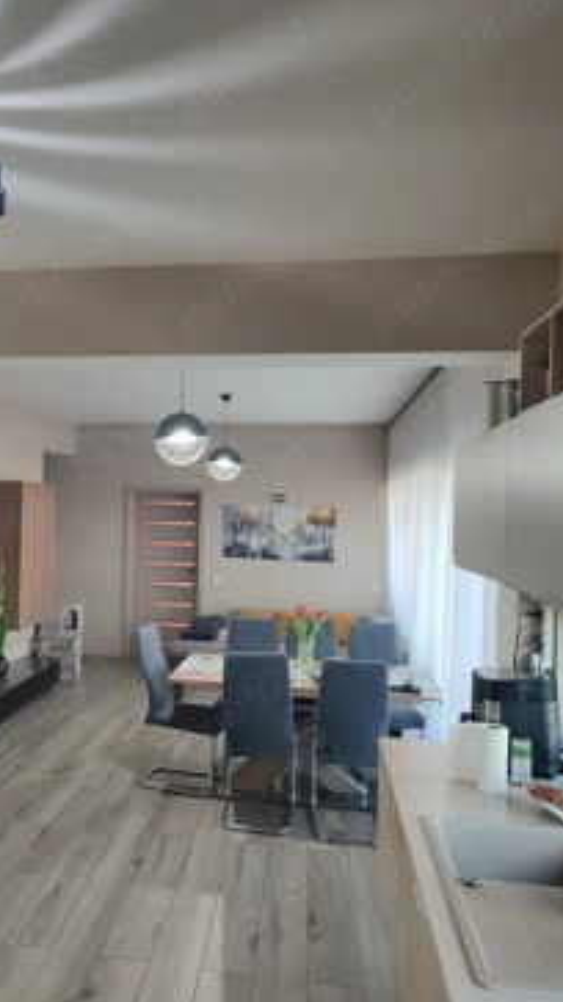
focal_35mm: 30
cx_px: 168
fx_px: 797
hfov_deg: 38.3
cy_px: 524
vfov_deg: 64.3
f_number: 1.9
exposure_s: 1/33
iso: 312
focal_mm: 6.04
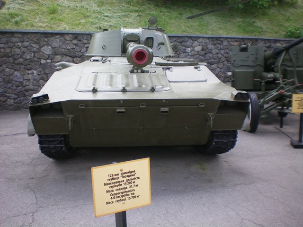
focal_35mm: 38
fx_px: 333
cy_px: 114
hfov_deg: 49.0
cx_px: 152
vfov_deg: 37.7
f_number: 3.1
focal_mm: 6.3
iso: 64
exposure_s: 1/250
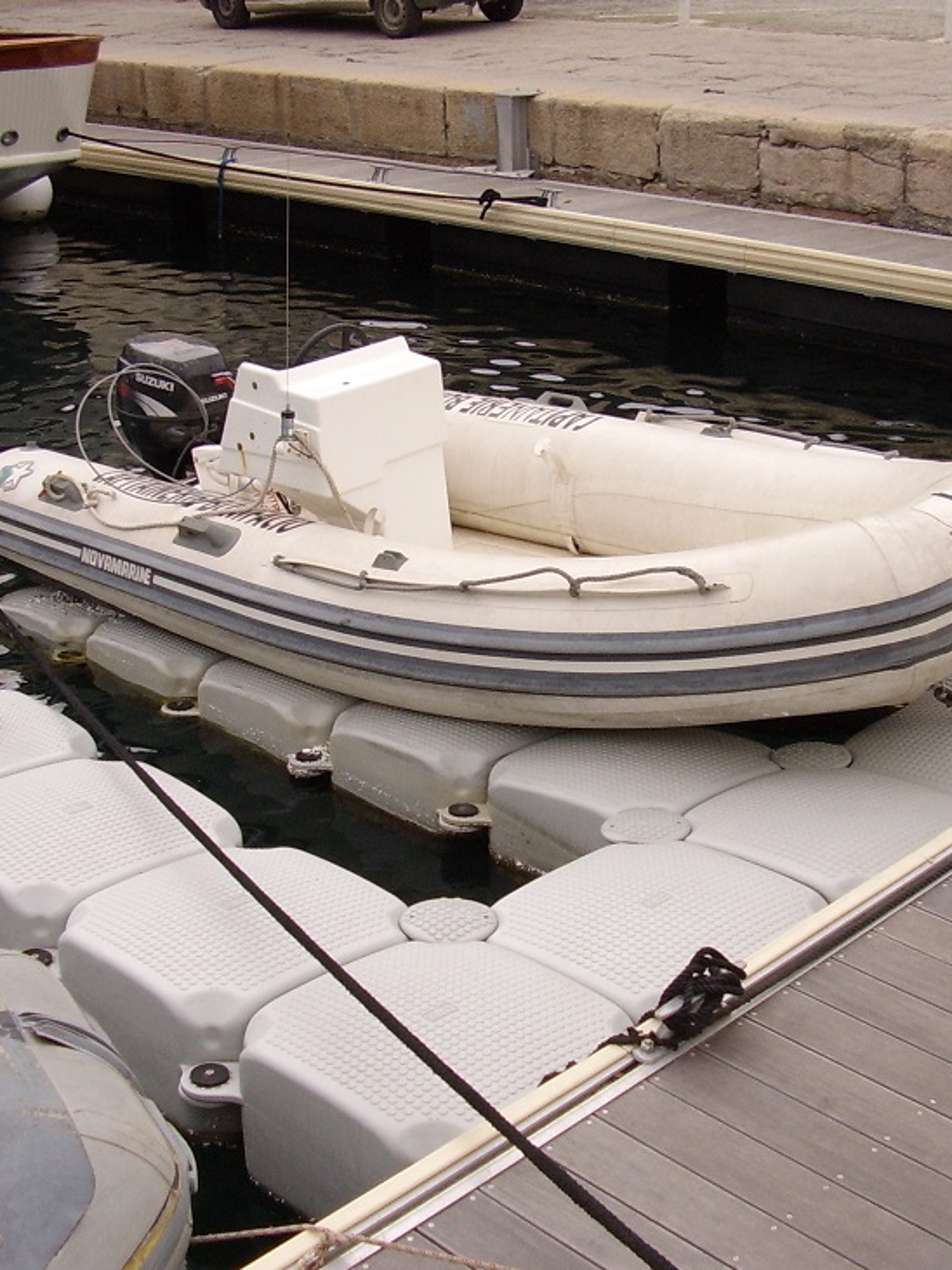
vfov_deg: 45.8
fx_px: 1504
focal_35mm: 41
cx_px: 440
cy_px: 628
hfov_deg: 35.1
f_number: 2.9
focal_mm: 5.8
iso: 100
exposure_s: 1/78
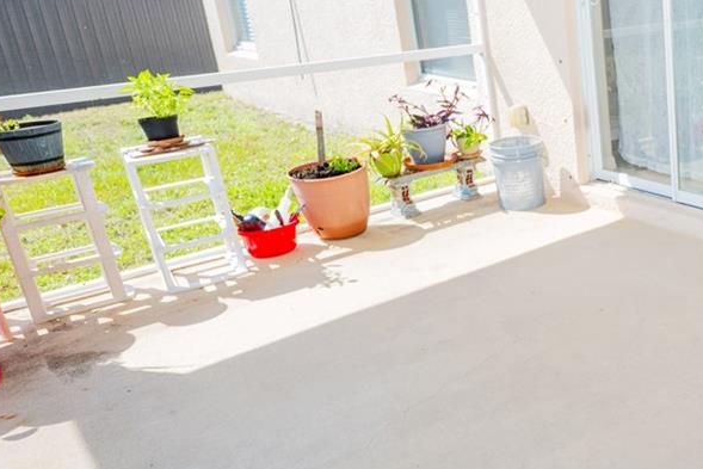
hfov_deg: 43.0
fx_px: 742
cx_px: 715
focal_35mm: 38
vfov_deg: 35.1
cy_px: 216
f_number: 3.2
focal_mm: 14
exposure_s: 1/400
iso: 64
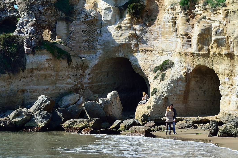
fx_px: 844
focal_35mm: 128
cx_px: 55
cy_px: 52
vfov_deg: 10.7
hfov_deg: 16.0
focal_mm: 38
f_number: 11
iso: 100
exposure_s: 1/100
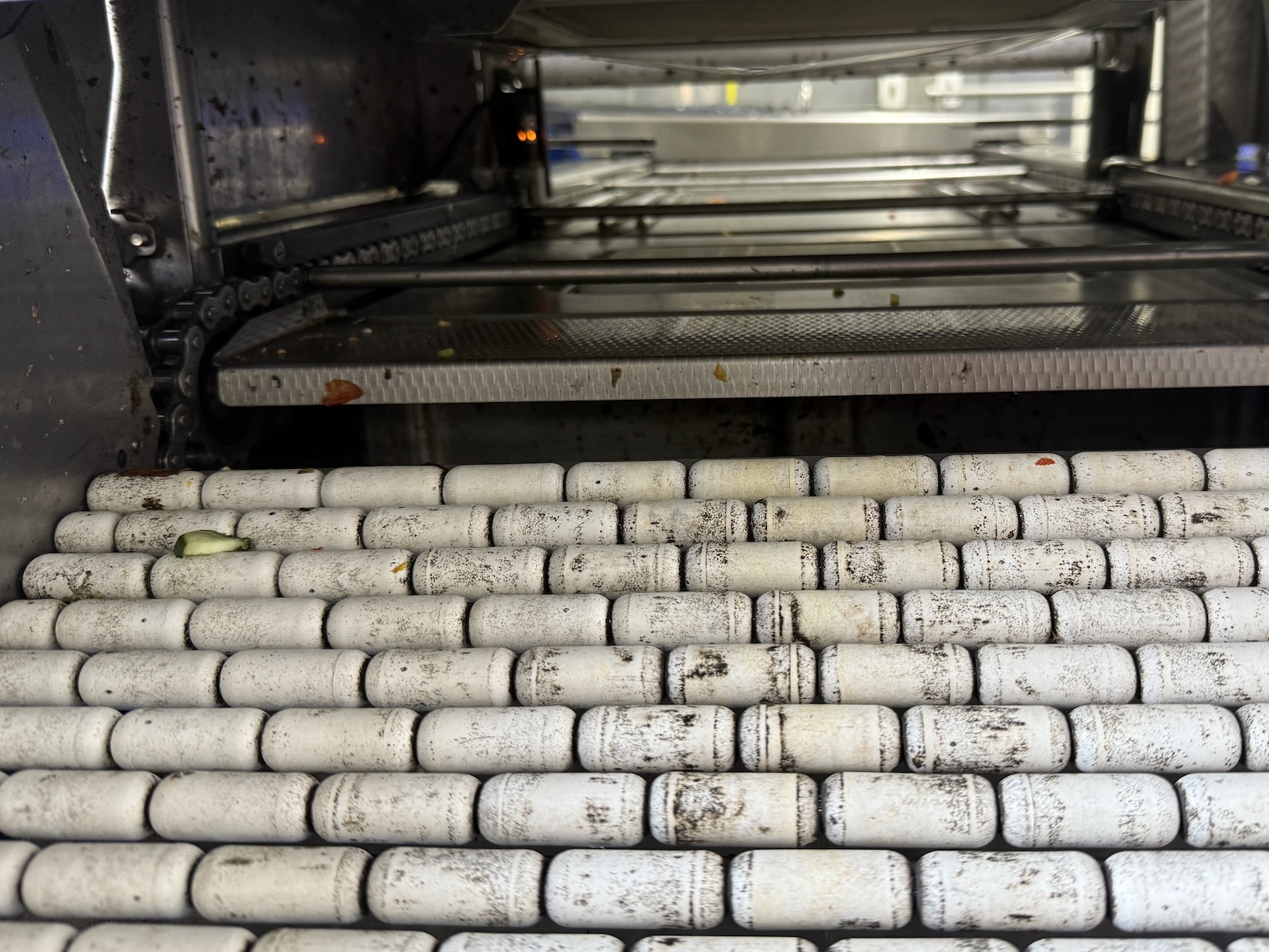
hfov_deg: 59.6
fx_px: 1100
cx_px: 738
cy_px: 404
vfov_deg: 46.6
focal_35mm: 30
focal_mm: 6.76
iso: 200
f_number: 1.78
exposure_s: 1/50
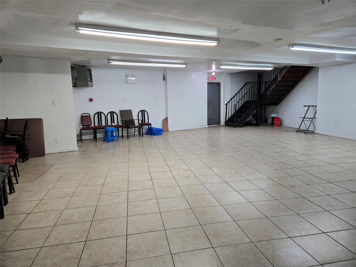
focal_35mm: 23
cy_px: 134
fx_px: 237
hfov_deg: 73.9
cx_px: 178
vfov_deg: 58.9
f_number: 1.8
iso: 100
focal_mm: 5.4
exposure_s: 1/120
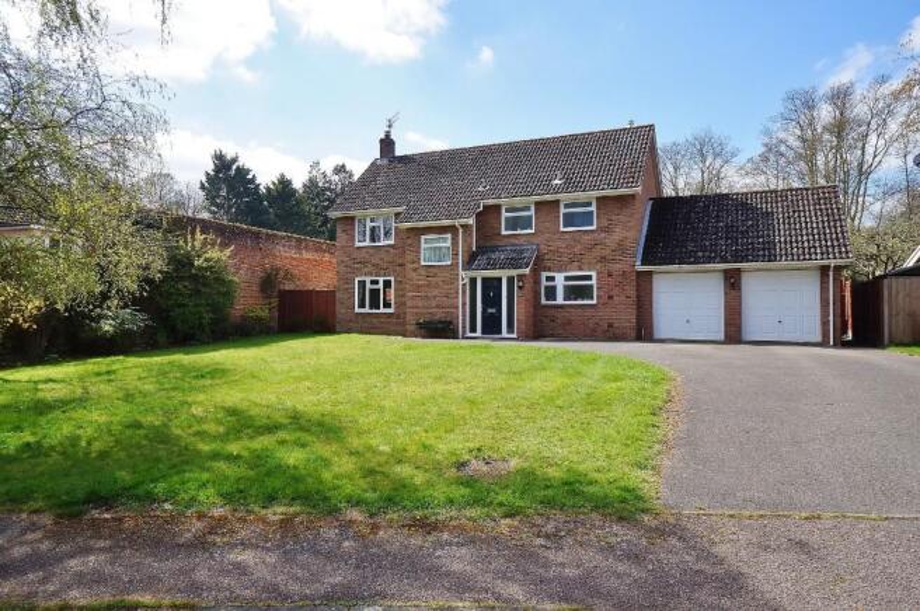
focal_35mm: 24
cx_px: 460
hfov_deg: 73.8
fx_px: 613
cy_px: 306
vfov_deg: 53.0
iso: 200
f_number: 13
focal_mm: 16
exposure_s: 1/160
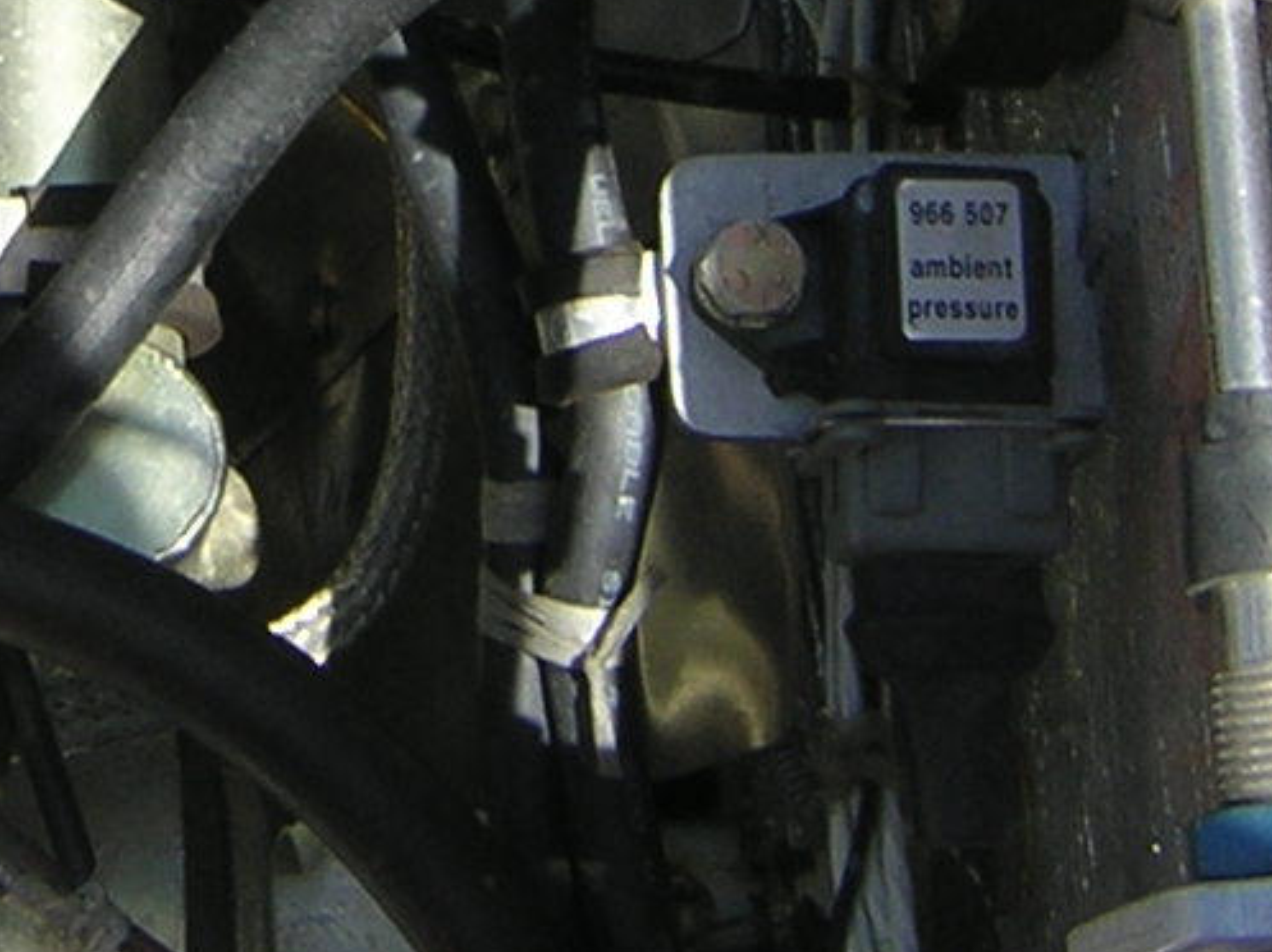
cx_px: 225
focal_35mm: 116
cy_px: -425
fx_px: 4259
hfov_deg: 16.8
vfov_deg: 12.2
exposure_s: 1/261
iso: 100
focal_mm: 4.7
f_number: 5.2
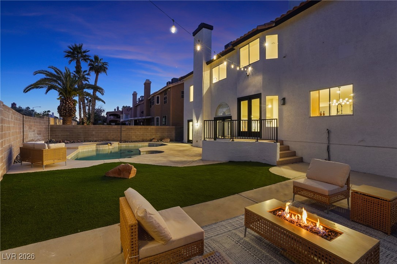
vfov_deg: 73.7
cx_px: 198
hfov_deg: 96.7
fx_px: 176
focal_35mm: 16
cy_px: 132
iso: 1000
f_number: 8
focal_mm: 16
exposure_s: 1.6
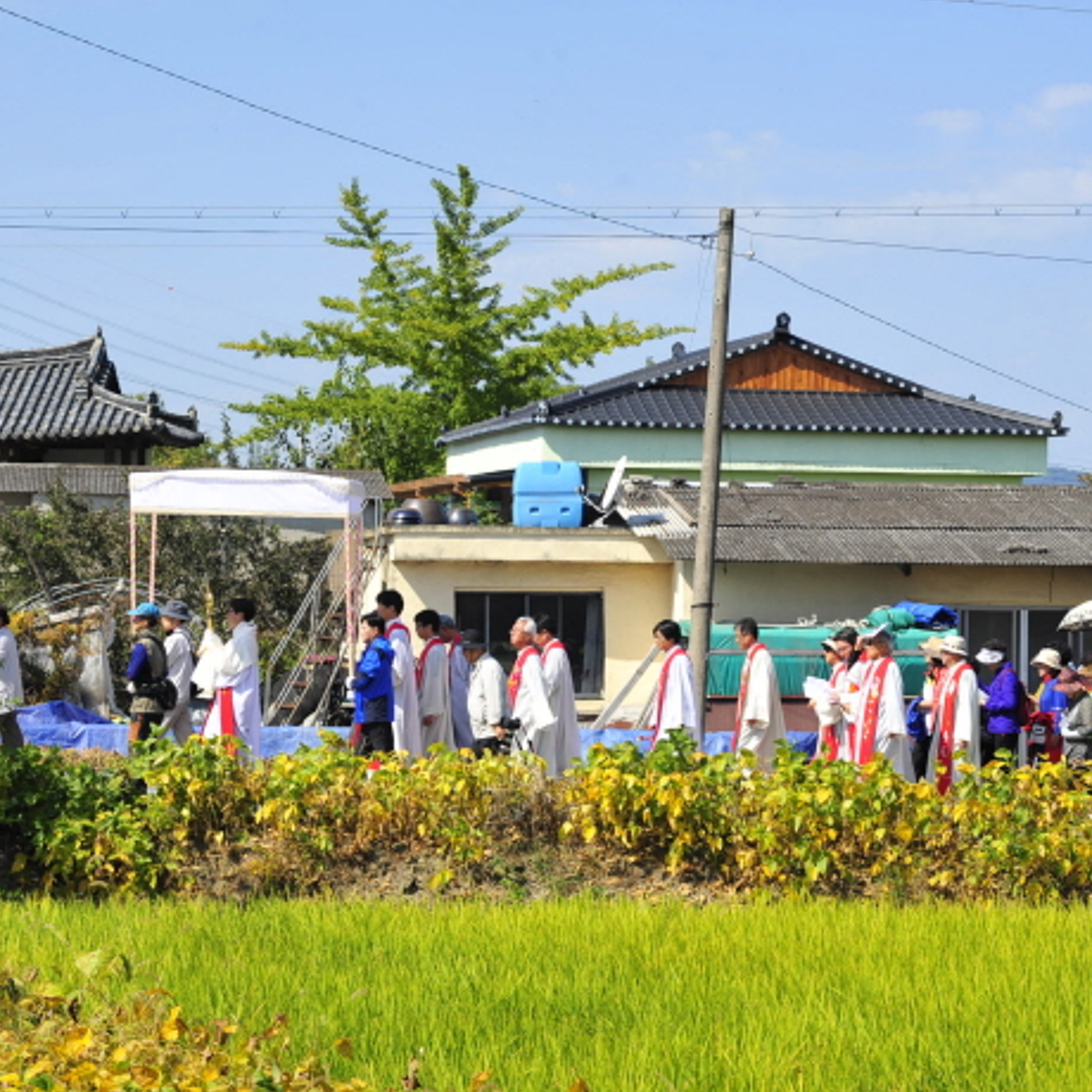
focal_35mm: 111
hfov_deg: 15.7
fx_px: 3962
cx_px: 584
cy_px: 545
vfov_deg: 15.7
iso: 200
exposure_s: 1/250
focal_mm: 86
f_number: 11
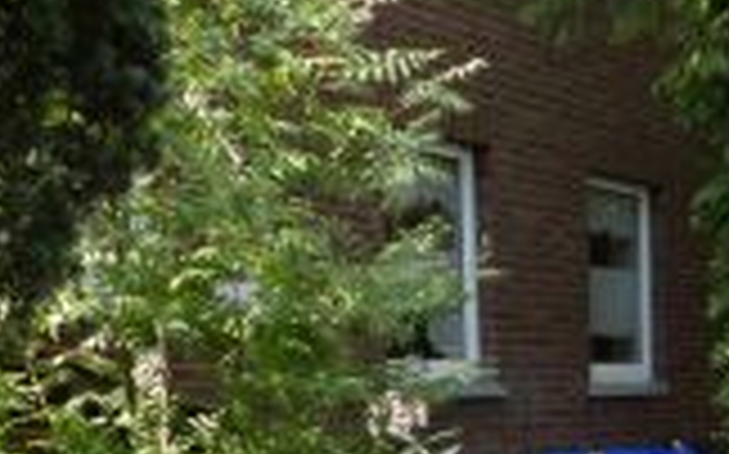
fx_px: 1787
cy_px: 784
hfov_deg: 20.7
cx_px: 981
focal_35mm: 90
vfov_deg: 13.2
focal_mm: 4.5
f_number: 4
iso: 200
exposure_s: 1/200
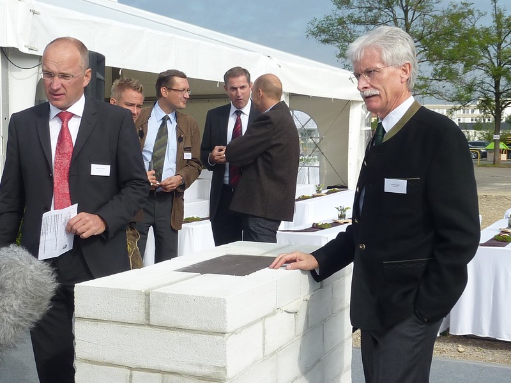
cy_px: 192
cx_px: 256
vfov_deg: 28.6
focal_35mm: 51
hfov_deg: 37.5
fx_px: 753
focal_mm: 4.7
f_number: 4.5
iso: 80
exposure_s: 1/500
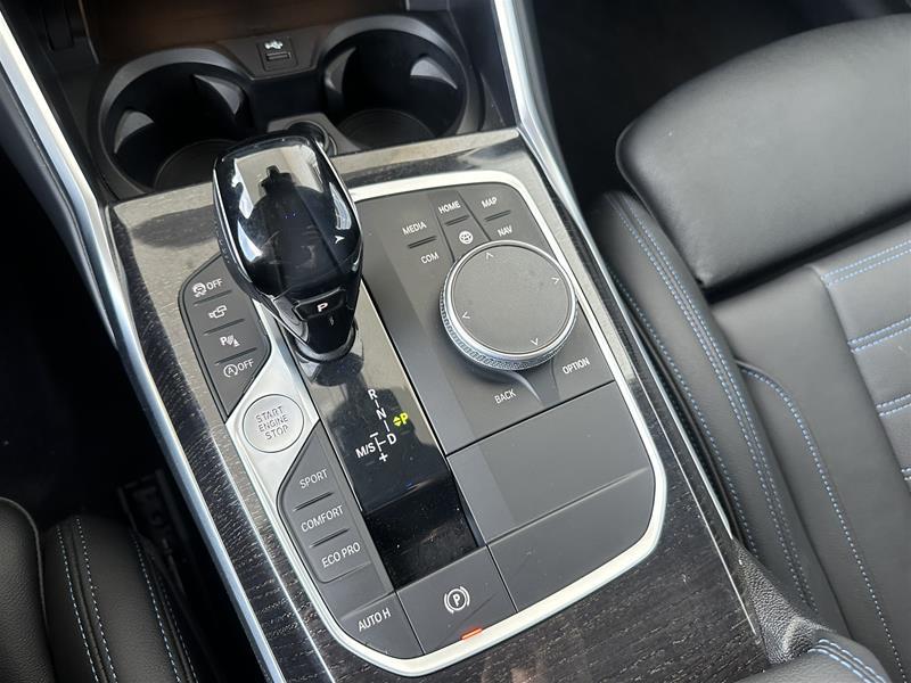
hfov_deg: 71.6
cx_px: 456
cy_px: 342
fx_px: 632
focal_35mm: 24
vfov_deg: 56.8
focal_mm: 6.86
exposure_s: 1/60
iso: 320
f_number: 1.78
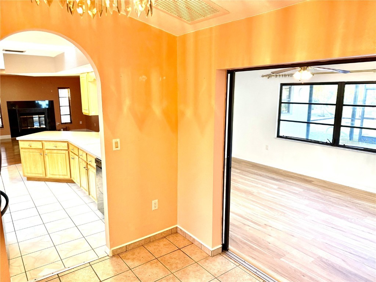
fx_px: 261
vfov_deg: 56.8
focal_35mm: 24
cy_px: 141
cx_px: 188
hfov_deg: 71.6
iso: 320
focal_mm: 6.76
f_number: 1.78
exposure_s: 1/120
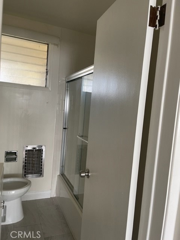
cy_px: 120
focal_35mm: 26
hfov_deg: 53.1
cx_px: 90
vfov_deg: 67.3
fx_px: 180
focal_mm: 5.1
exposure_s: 1/79
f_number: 1.6
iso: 125
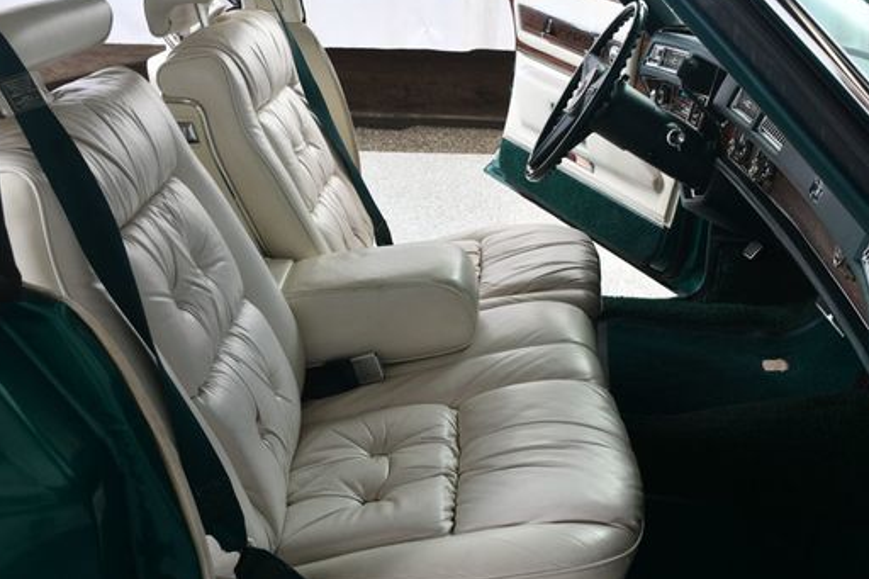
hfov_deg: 43.6
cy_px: 311
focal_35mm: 45
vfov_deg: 29.8
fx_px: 1086
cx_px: 434
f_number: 9
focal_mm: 24
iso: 100
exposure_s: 1/160
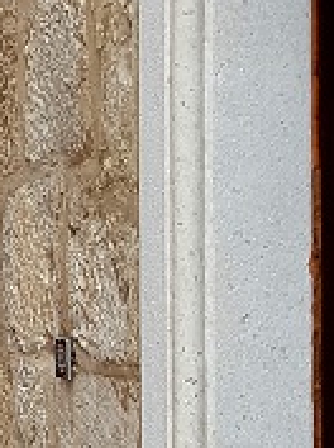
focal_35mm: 147
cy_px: 310
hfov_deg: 9.1
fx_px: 1898
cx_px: -464
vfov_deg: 13.4
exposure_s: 1/260
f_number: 1.7
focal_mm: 4.2
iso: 50
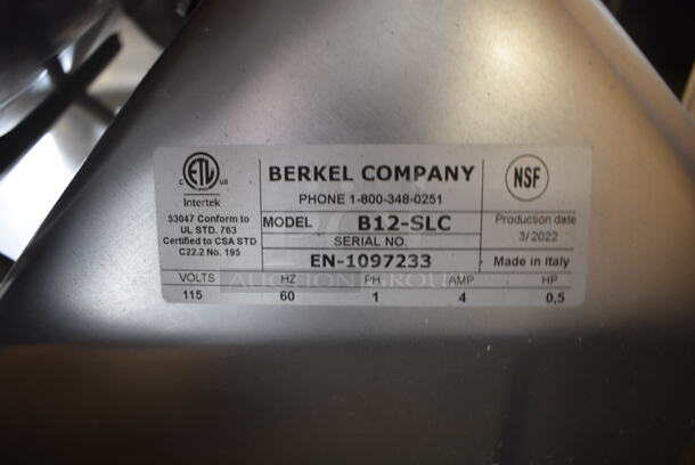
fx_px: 522
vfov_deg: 48.0
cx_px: 348
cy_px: 232
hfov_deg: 67.3
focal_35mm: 27
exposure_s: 1/60
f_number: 4
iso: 1250
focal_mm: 18
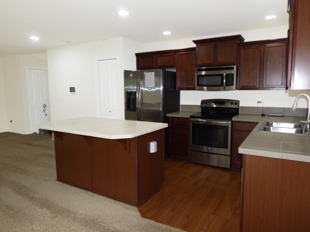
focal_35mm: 23
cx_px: 168
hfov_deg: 73.8
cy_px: 116
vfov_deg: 58.9
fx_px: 206
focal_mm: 3.58
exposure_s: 1/30
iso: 100
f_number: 2.8
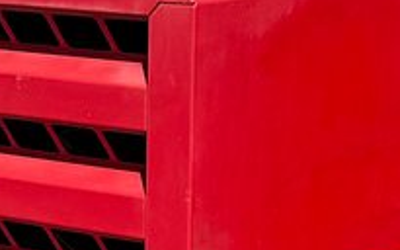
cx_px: 9
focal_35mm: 188
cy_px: 536
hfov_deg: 11.1
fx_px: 2049
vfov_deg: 6.7
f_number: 1.78
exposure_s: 1/3953
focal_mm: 6.76
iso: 80
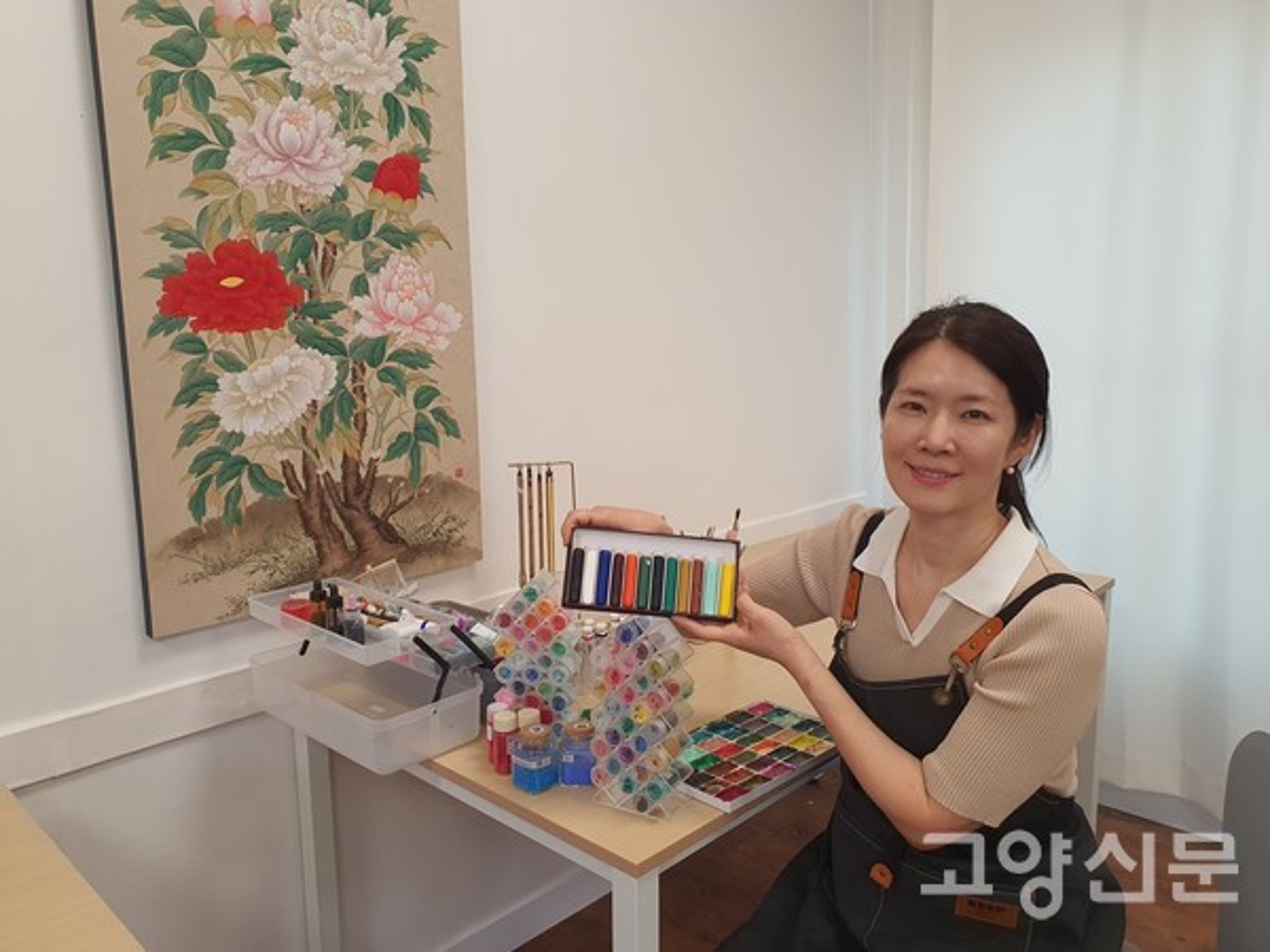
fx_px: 954
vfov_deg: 53.1
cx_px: 635
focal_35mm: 26
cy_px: 476
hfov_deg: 67.3
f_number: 2.4
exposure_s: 1/120
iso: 160
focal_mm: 4.3
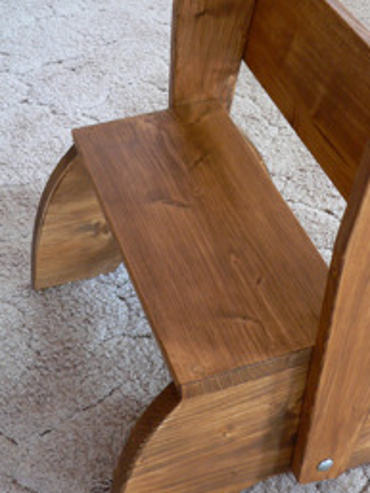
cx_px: 256
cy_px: 211
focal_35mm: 65
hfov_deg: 22.5
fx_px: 926
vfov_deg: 29.8
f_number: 2.8
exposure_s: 1/20
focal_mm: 7.3
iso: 200
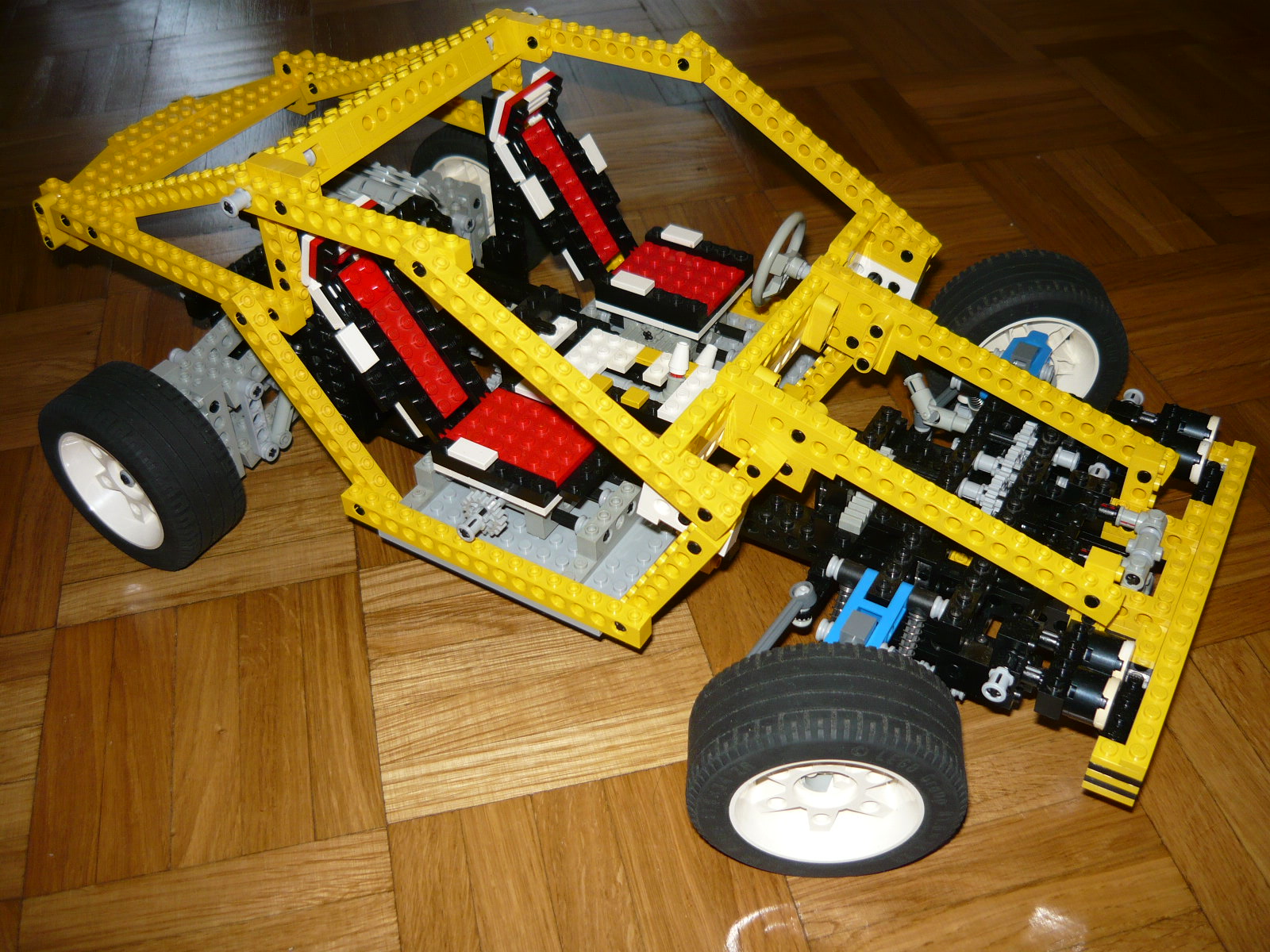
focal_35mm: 33
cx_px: 635
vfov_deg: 42.9
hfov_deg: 55.4
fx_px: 1211
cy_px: 476
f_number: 2.8
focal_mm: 5.5
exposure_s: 1/30
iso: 100
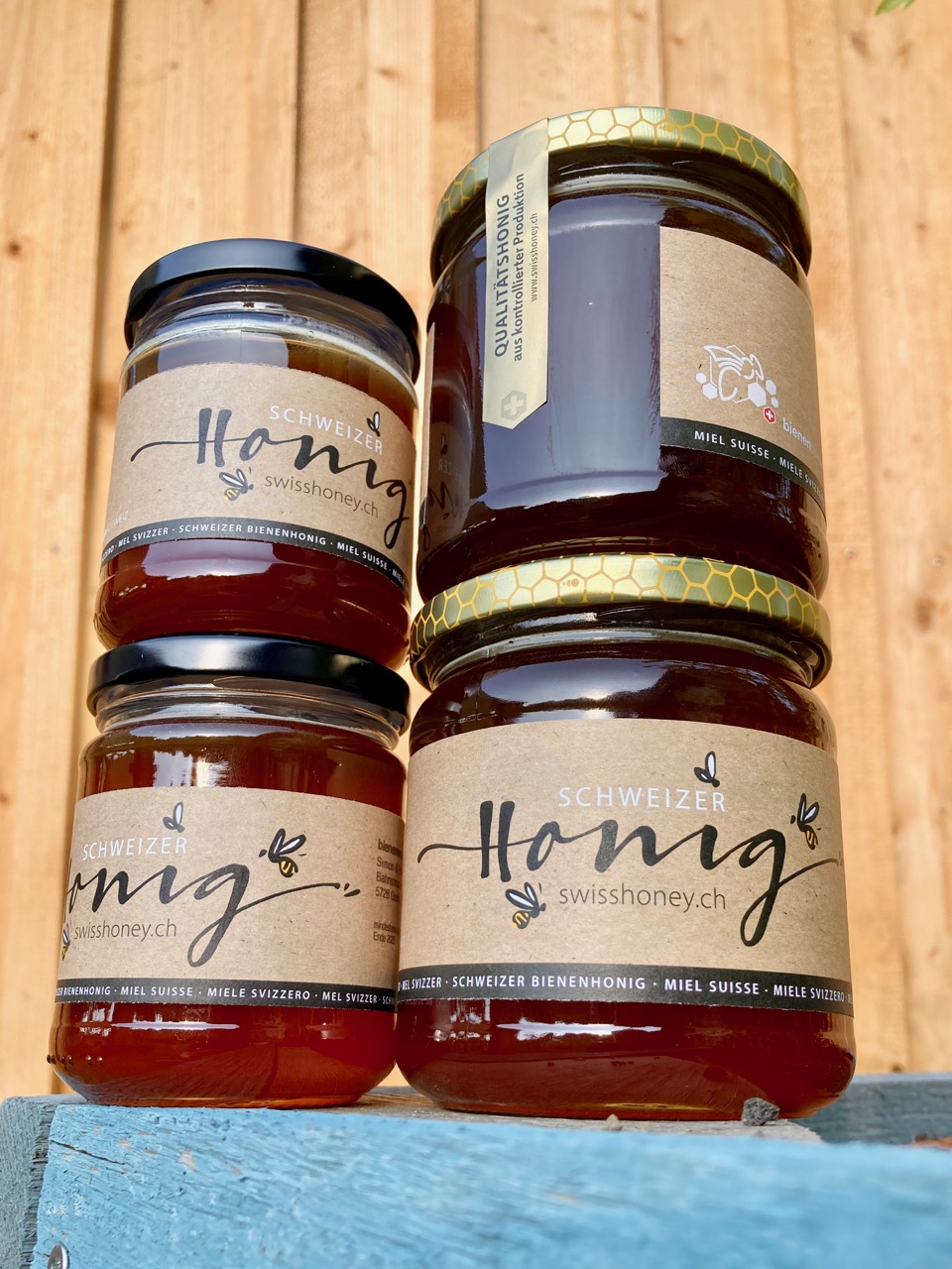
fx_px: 1027
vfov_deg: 63.4
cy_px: 634
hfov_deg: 49.7
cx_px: 476
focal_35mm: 28
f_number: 1.8
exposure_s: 1/262
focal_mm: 3.99
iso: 20
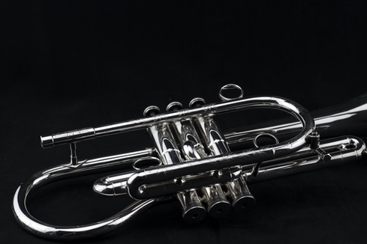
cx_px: 224
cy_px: 141
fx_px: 938
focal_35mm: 92
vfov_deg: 14.9
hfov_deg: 22.1
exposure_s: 1/80
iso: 100
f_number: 5.6
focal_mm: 50
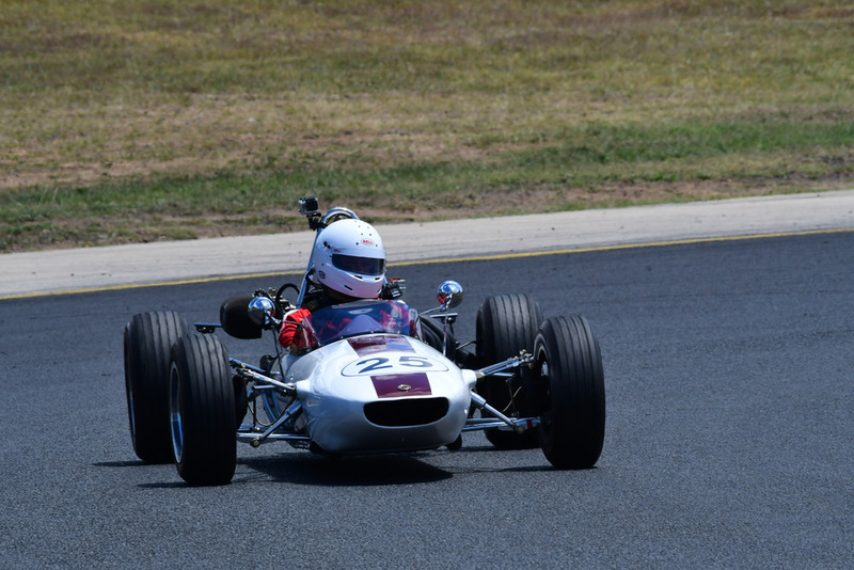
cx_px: 427
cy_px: 285
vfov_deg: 2.2
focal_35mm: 615
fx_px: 14594
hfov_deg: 3.4
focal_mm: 410
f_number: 14
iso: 640
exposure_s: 1/640
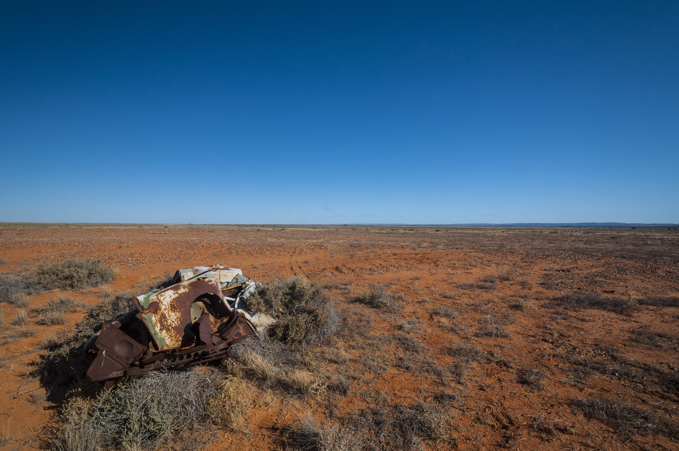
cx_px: 340
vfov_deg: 77.2
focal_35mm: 15
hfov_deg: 100.5
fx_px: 283
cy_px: 226
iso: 400
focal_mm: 10
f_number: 11
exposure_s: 1/250
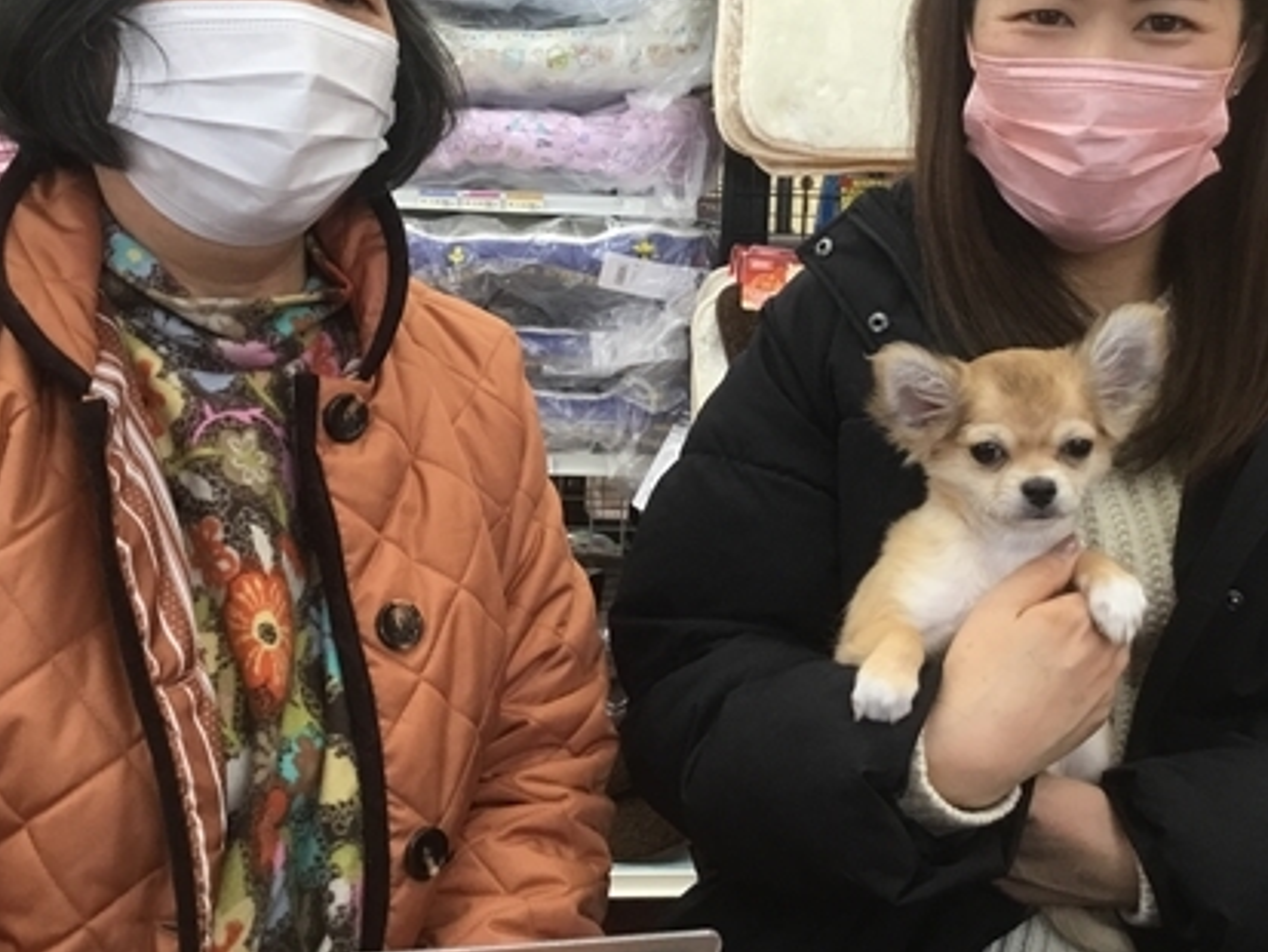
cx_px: 648
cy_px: 335
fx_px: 1649
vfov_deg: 32.0
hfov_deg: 42.1
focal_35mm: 45
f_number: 2.4
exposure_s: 1/30
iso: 40
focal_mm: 3.3
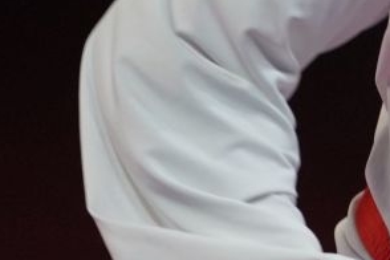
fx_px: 13270
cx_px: 1040
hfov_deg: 1.7
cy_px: 48
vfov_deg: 1.1
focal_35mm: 1225
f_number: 2.8
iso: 1250
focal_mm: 200
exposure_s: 1/1000
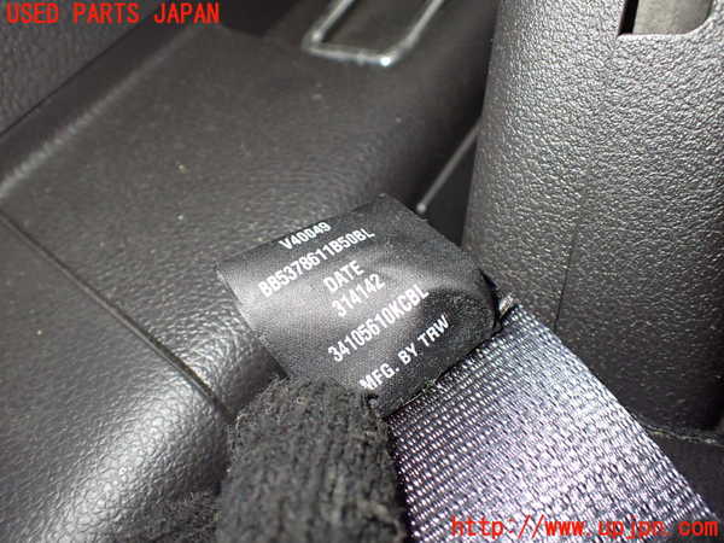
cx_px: 362
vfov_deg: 46.8
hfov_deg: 60.0
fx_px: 627
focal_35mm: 30
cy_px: 272
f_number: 2.3
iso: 800
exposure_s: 1/50
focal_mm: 5.4
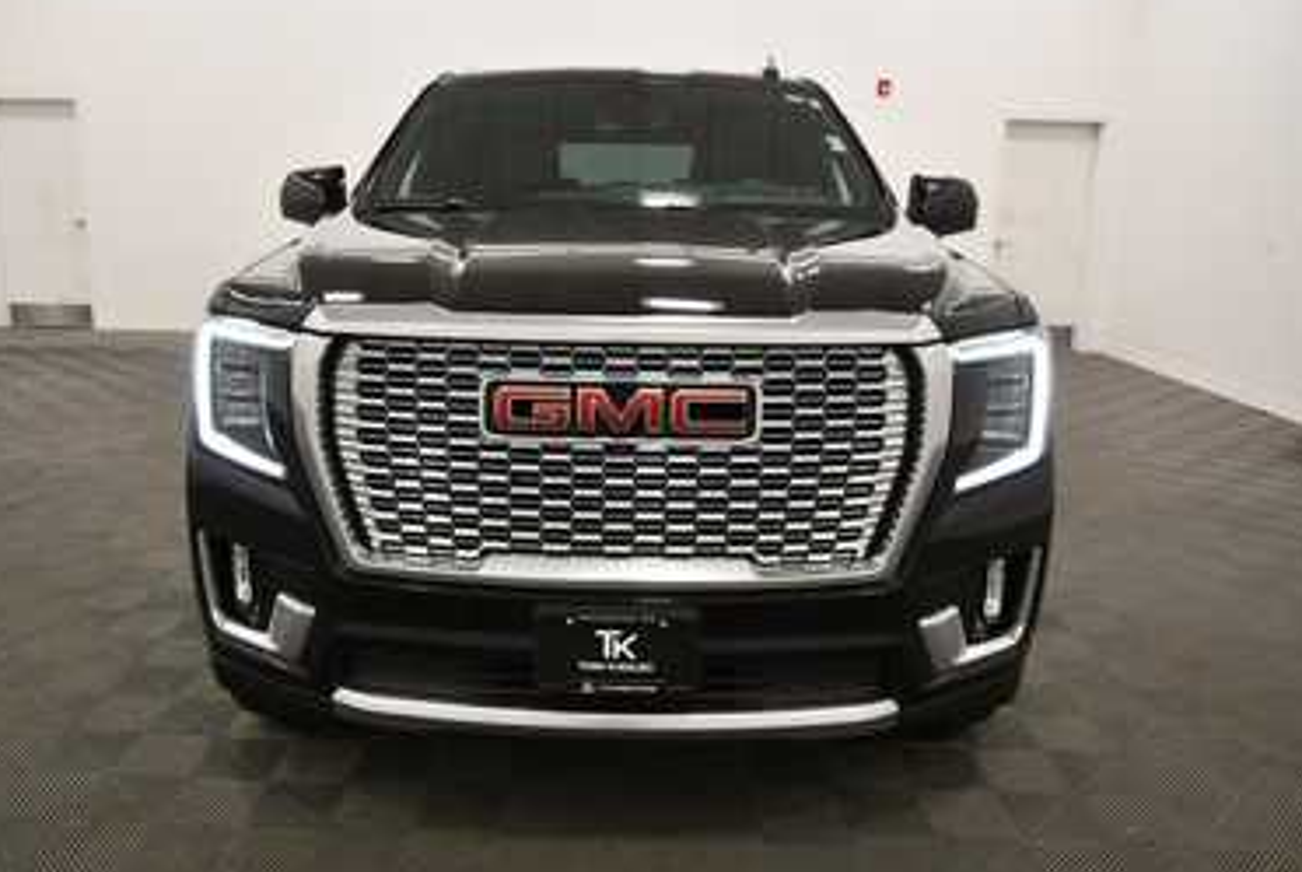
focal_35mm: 29
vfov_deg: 45.1
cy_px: 422
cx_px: 623
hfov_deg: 63.6
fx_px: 1050
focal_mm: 18
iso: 800
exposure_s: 1/160
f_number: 5.6
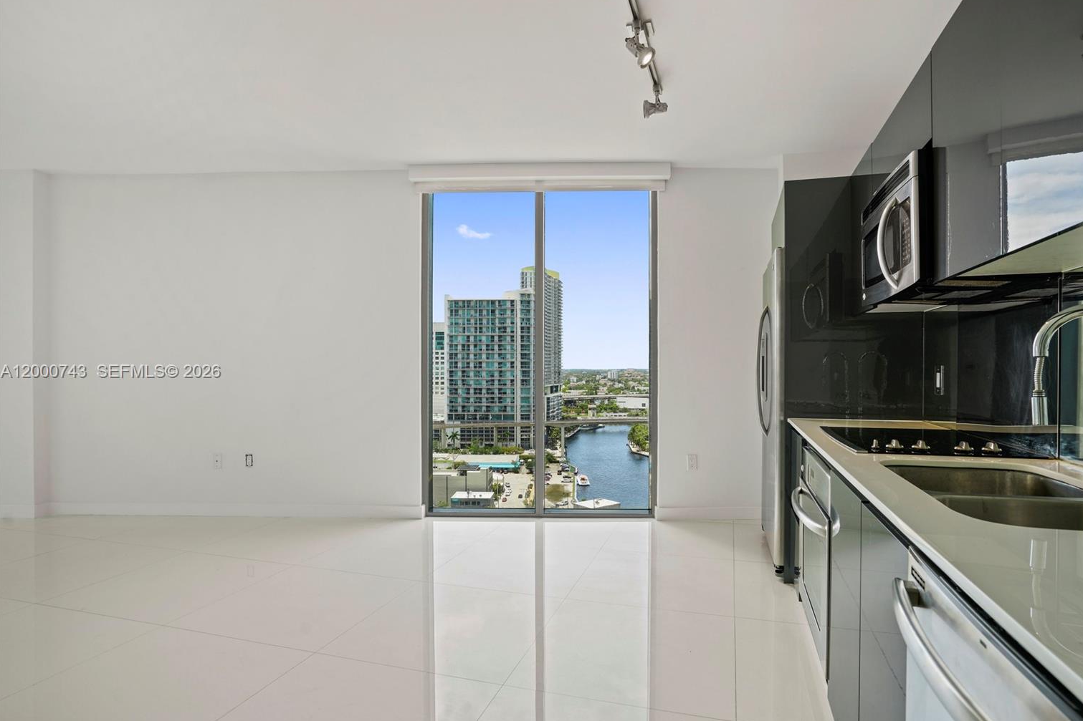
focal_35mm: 18
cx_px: 571
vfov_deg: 67.4
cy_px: 372
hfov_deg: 89.9
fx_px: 541
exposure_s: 1/15
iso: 100
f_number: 8
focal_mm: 17
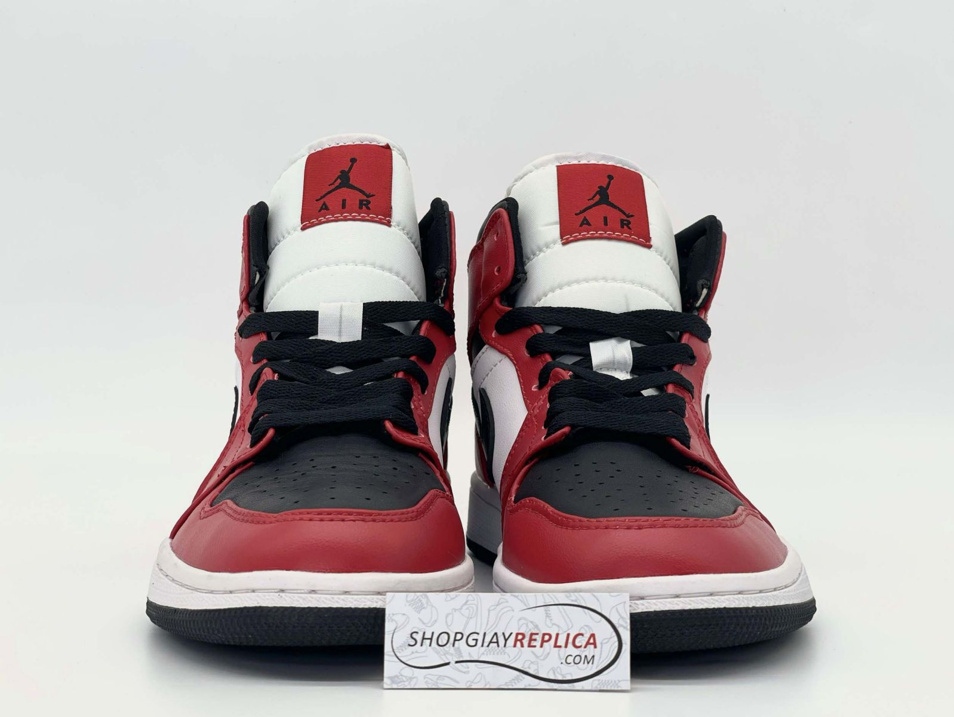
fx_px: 1765
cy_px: 358
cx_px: 477
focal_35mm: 64
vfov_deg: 22.9
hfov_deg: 30.3
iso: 20
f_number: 2.2
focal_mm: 7.5
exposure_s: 1/164
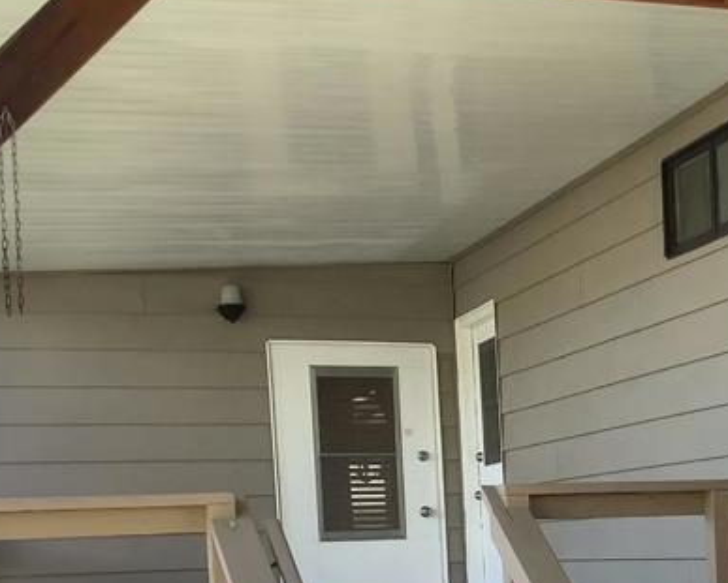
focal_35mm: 80
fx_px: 1725
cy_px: 639
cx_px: 694
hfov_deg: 23.0
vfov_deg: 18.5
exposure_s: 1/132
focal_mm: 3.3
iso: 25
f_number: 2.4
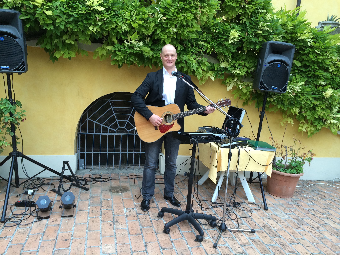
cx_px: 170
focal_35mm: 29
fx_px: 285
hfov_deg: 61.7
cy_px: 128
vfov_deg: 48.2
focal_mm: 4.15
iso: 64
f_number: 2.2
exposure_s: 1/120
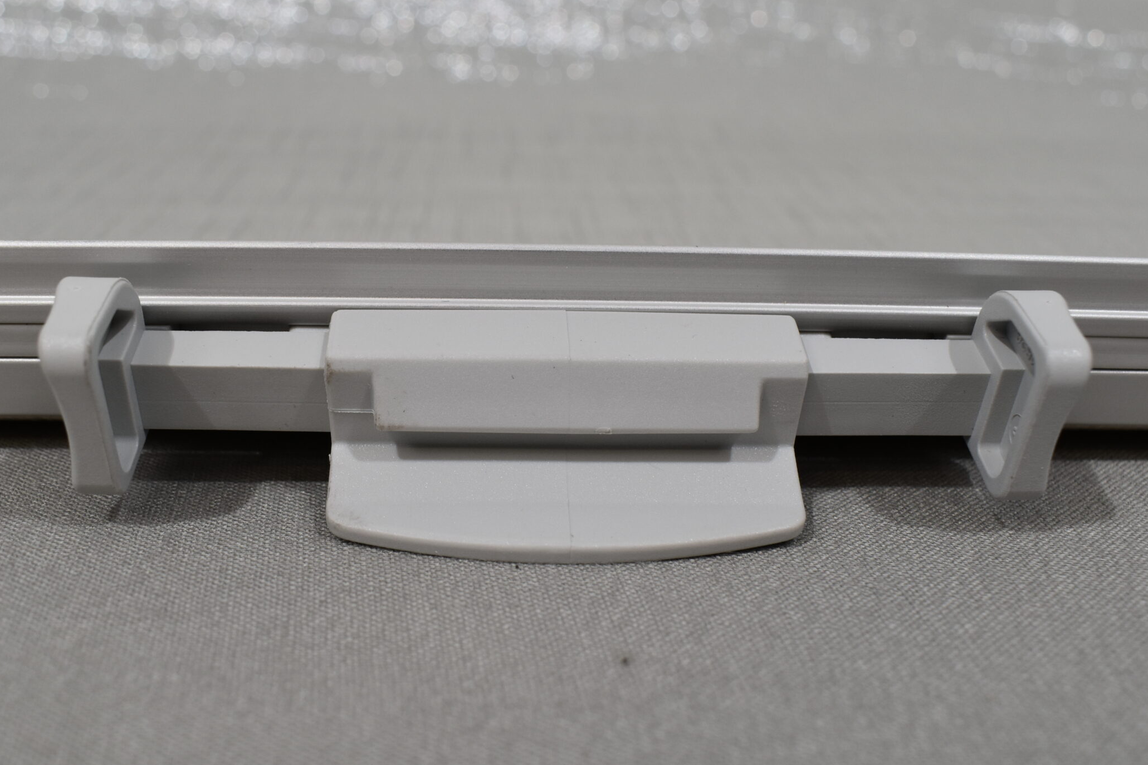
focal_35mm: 41
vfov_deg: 32.5
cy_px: 460
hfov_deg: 47.4
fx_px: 1307
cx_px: 540
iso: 360
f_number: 8
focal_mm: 22
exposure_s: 1/60
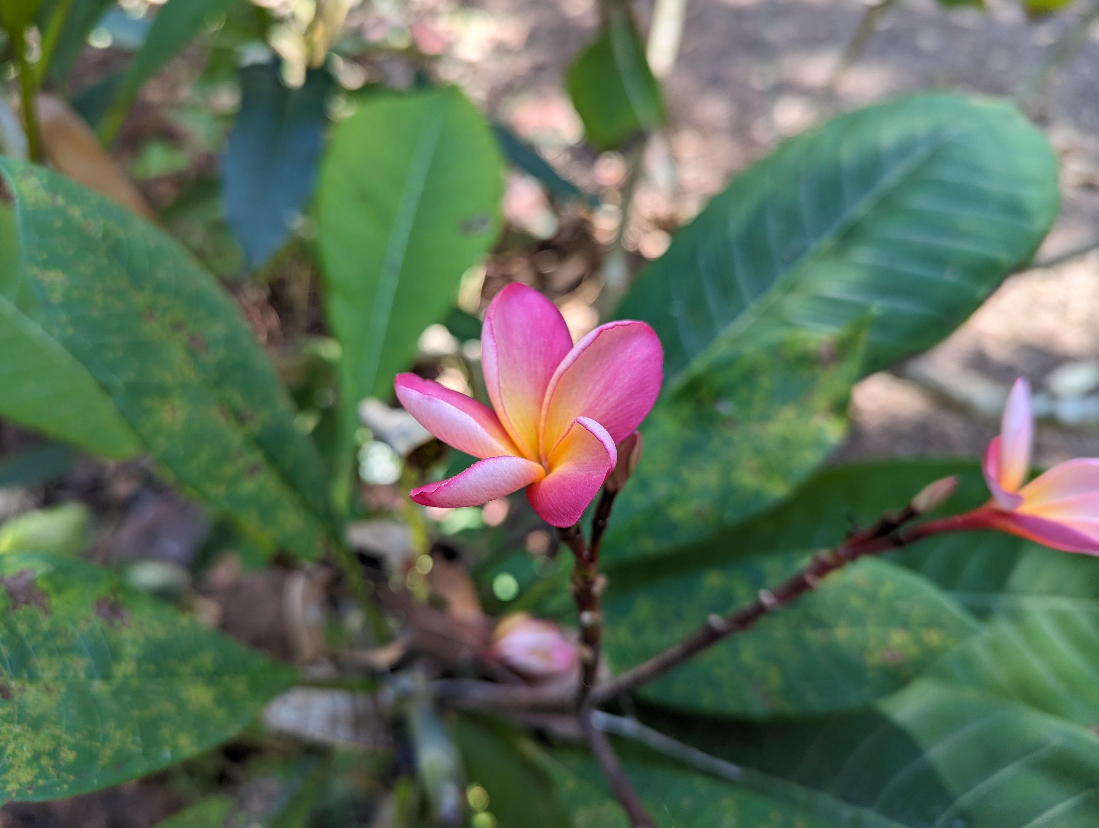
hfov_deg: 71.5
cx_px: 550
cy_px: 414
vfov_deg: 56.9
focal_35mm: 24
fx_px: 763
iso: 46
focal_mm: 6.81
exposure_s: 1/125
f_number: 1.85
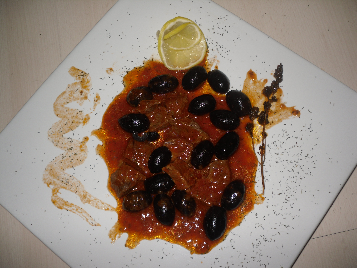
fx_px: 361
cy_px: 134
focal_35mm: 35
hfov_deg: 52.6
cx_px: 178
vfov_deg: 40.7
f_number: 3
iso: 80
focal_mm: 6.3
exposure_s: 1/45
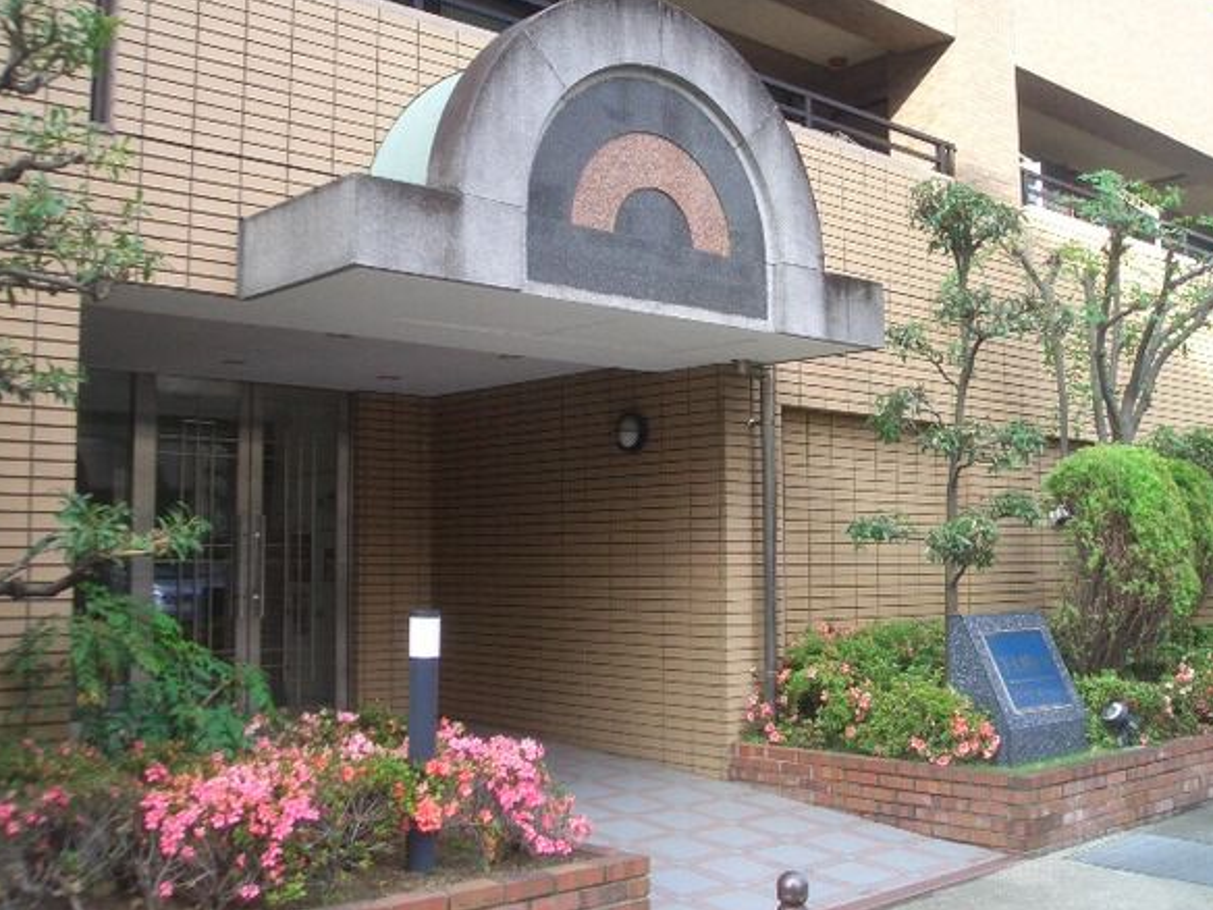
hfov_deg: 50.1
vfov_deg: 38.7
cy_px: 451
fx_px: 1297
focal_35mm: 37
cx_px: 600
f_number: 4
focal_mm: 4.8
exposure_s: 1/100
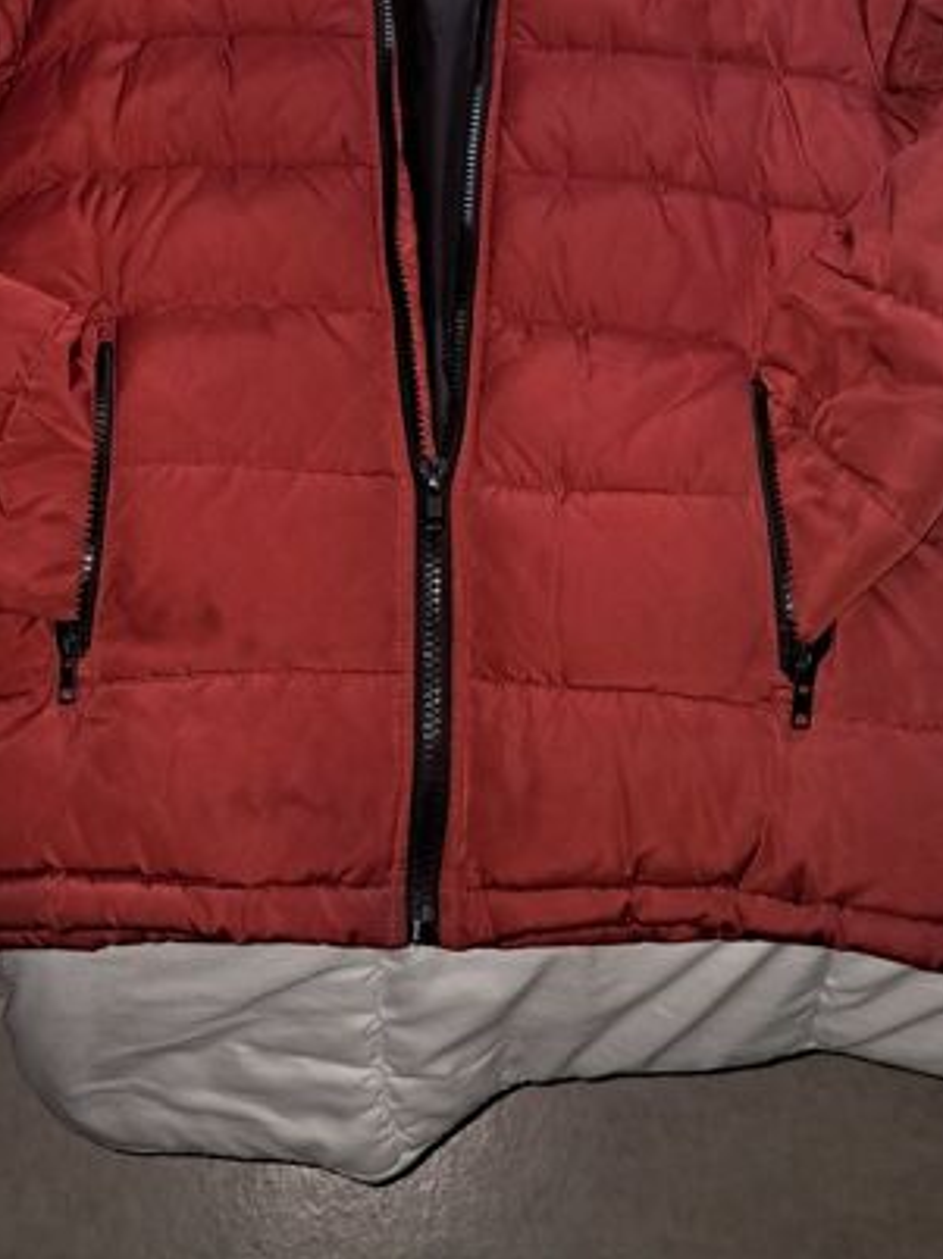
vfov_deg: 42.3
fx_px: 1564
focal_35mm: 43
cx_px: 392
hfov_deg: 33.5
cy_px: 291
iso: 160
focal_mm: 4
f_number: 1.8
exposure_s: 1/50
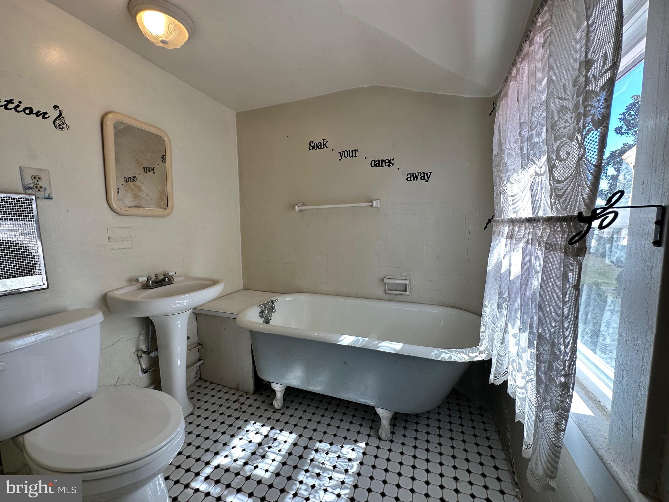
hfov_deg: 102.1
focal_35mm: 14
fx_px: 271
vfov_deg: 85.7
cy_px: 251
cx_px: 334
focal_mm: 2.22
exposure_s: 1/143
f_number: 2.2
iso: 40
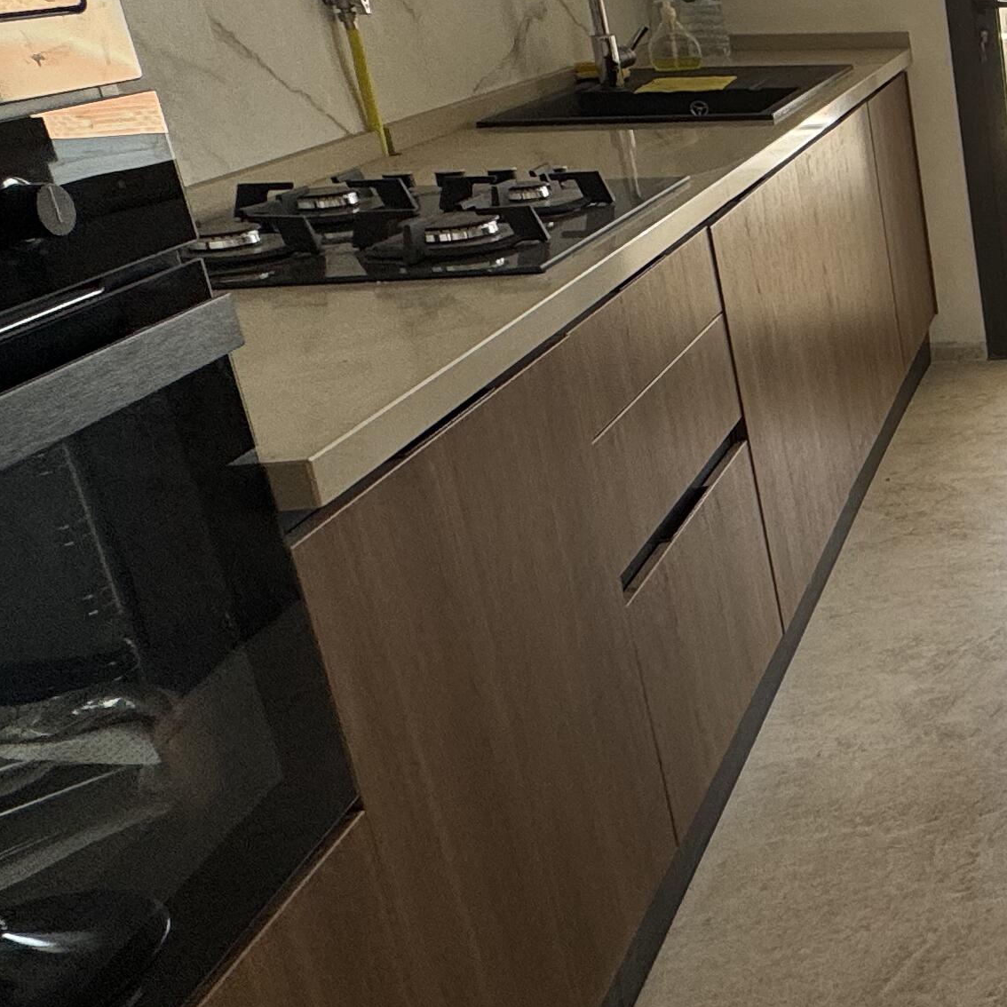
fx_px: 1448
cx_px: 1547
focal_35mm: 44
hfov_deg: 26.4
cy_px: 371
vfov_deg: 38.1
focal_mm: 2.22
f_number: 2.2
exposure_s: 1/99
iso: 50
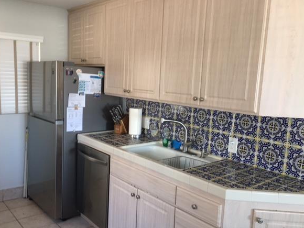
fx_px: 281
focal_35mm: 32
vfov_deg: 44.1
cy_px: 122
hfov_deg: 56.8
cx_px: 156
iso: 100
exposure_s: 1/30
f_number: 2.2
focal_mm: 4.15
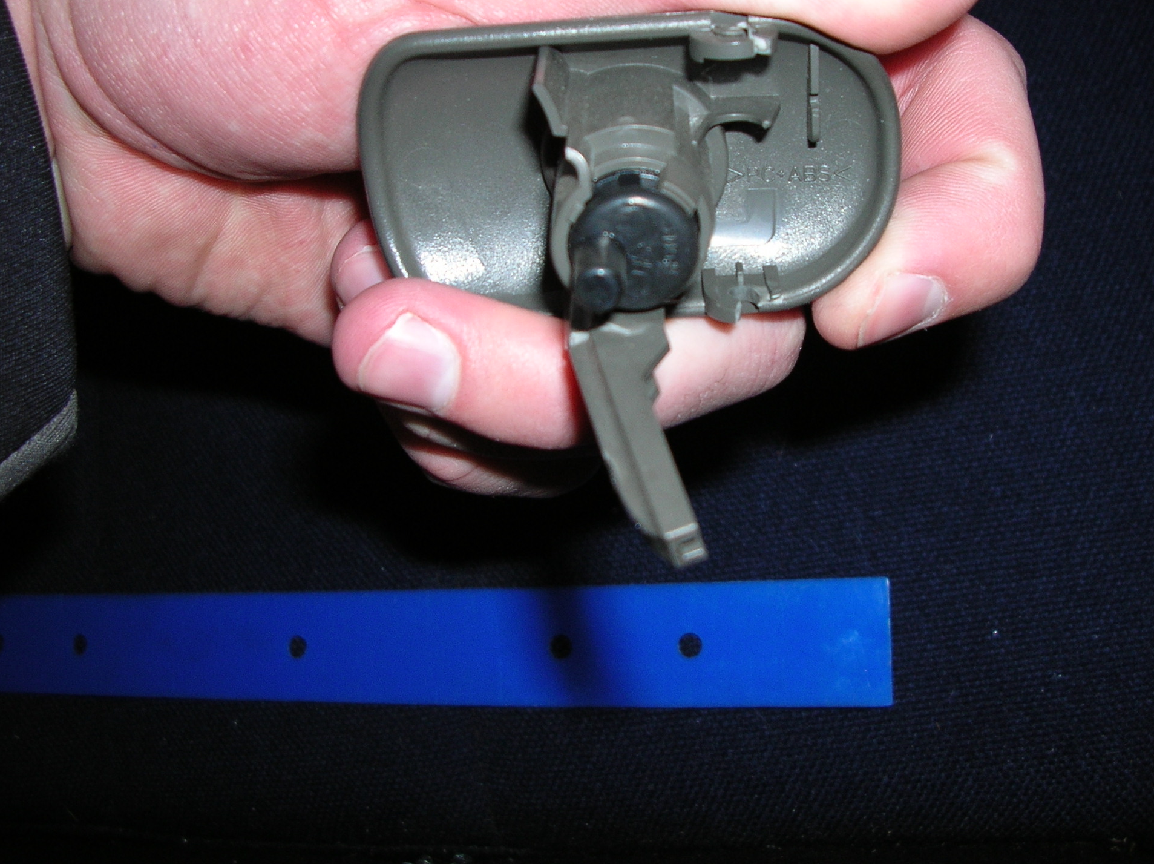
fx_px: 1399
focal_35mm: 42
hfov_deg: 44.6
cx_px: 681
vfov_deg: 34.2
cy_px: 365
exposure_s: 1/60.1
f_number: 2.8
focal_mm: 5.8
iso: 50
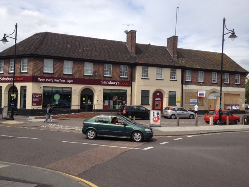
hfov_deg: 52.6
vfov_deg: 40.7
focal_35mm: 35
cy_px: 94
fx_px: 252
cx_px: 124
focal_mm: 4.28
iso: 50
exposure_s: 1/2304
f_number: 2.4
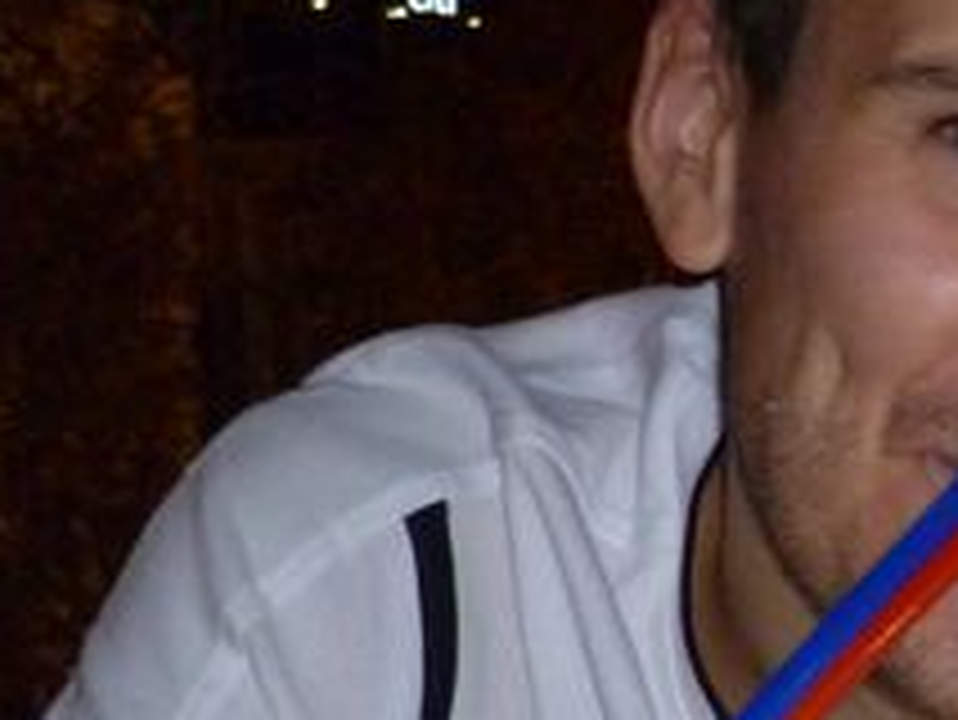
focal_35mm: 105
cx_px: 1574
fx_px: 2908
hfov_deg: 16.5
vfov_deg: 13.9
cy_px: 738
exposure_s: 1/30
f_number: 2.8
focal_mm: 5
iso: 400
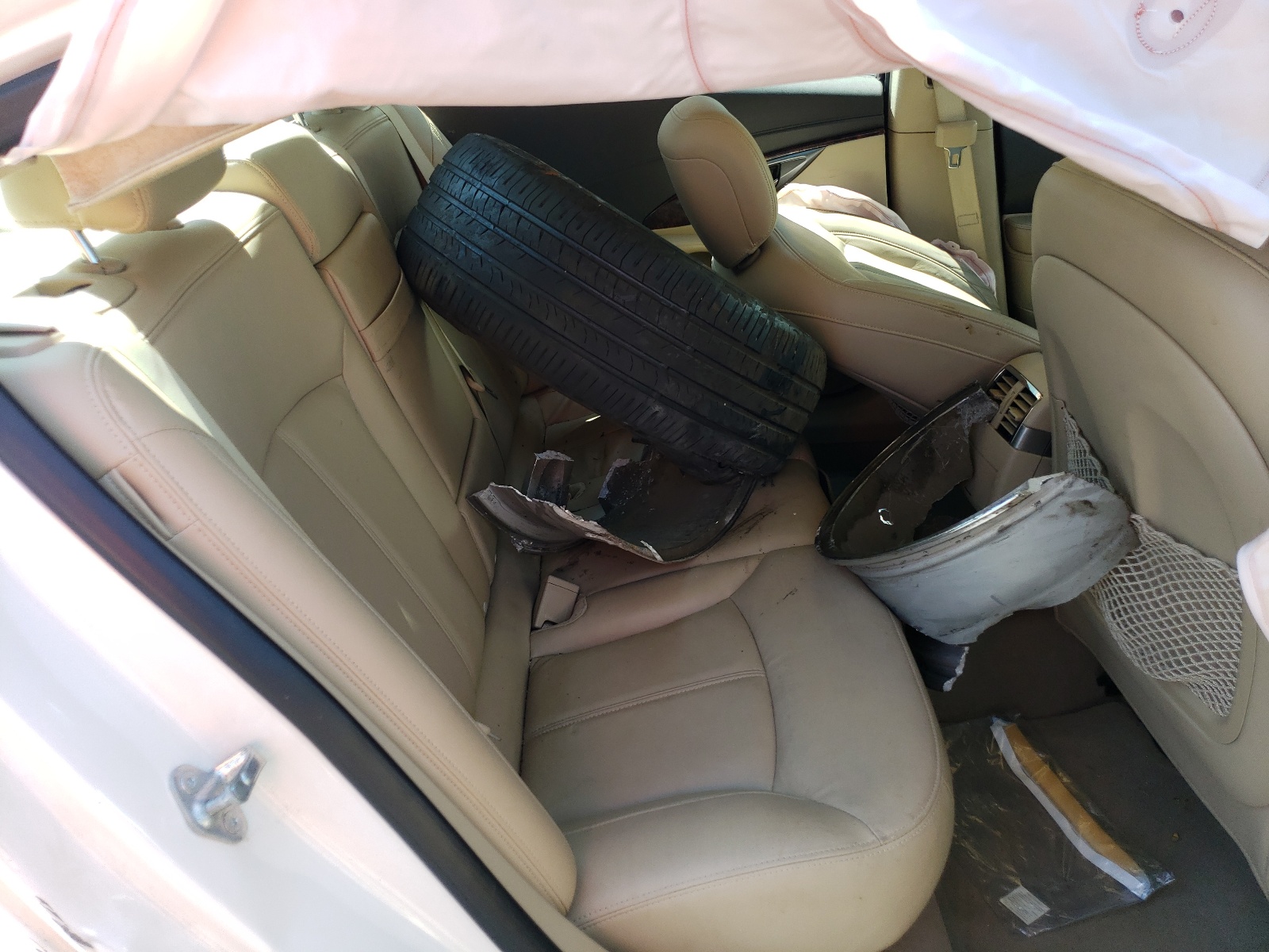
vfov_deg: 53.1
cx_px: 634
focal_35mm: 26
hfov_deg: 67.3
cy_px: 476
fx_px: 953
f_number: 1.5
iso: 50
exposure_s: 1/357
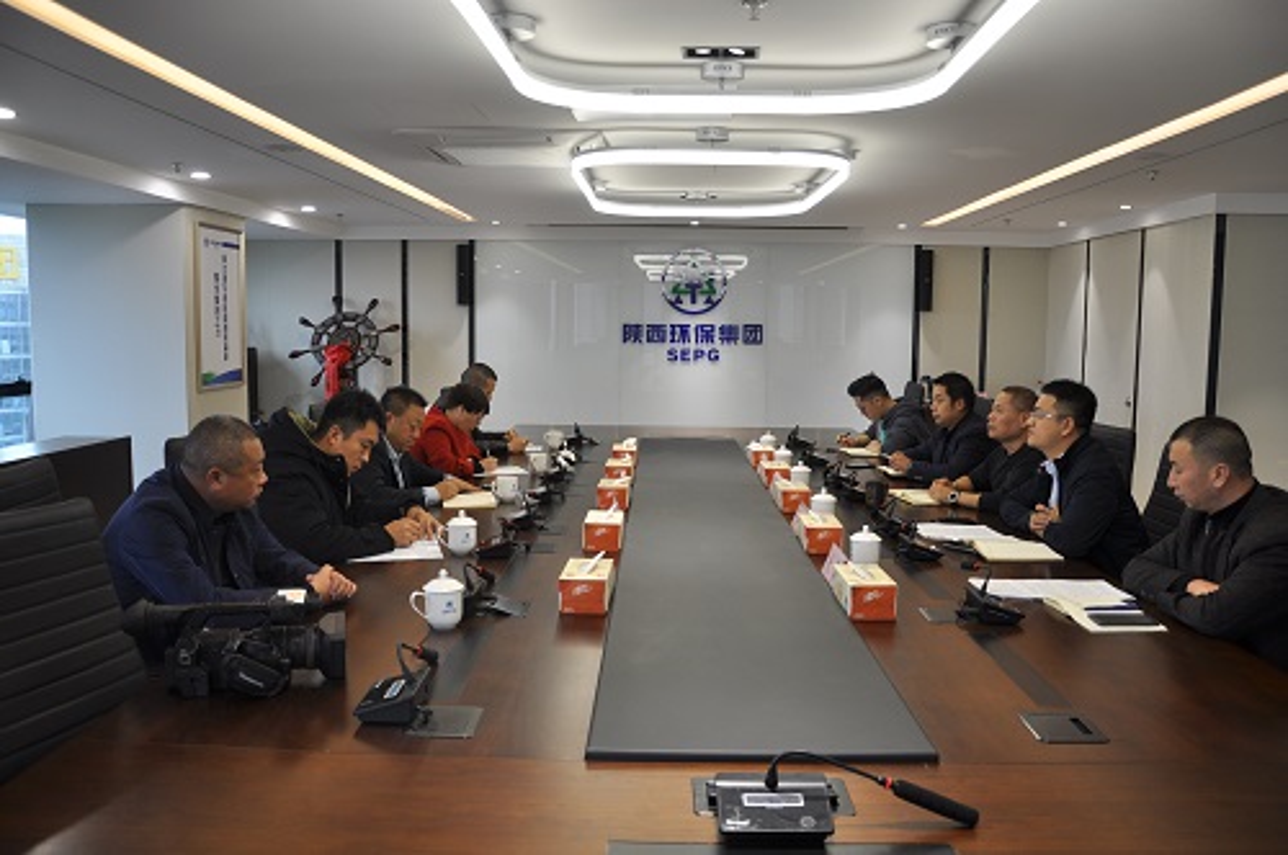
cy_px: 428
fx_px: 965
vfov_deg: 47.8
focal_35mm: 27
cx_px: 644
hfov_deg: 67.4
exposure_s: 1/40
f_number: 3.5
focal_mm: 18
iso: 250
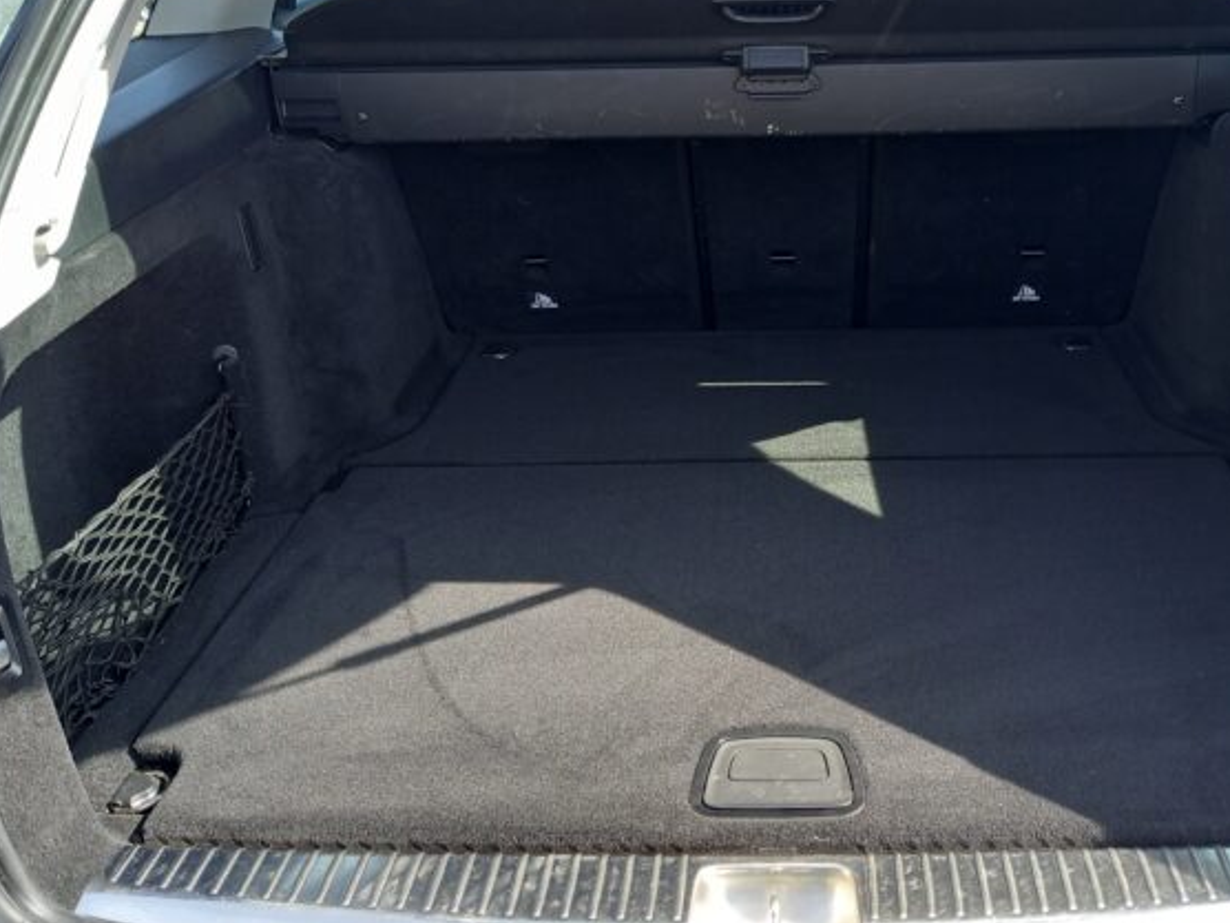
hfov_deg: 50.9
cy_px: 352
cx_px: 765
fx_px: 1279
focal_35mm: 36
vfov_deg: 39.4
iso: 32
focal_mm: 4.6
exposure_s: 1/50
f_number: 2
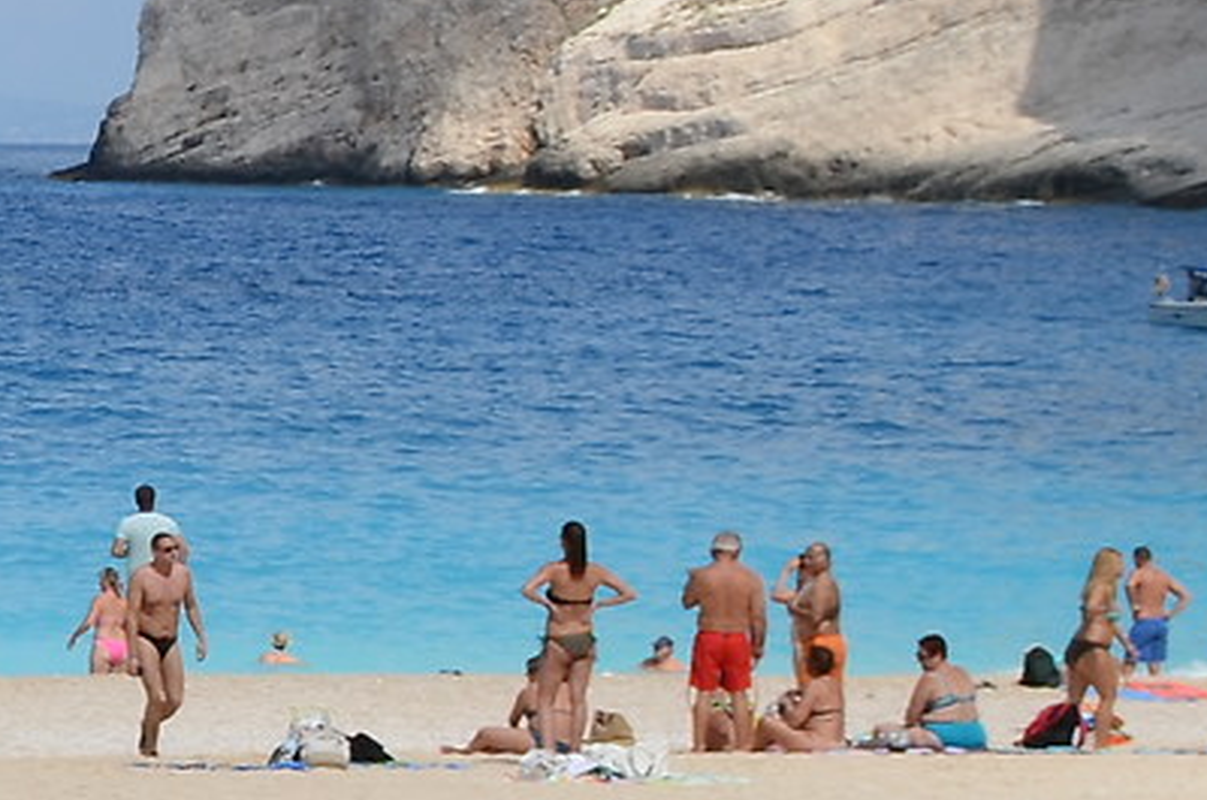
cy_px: 255
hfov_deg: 8.6
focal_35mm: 216
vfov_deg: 6.3
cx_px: -1795
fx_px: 7228
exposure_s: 1/400
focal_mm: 24
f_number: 7.1
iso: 100
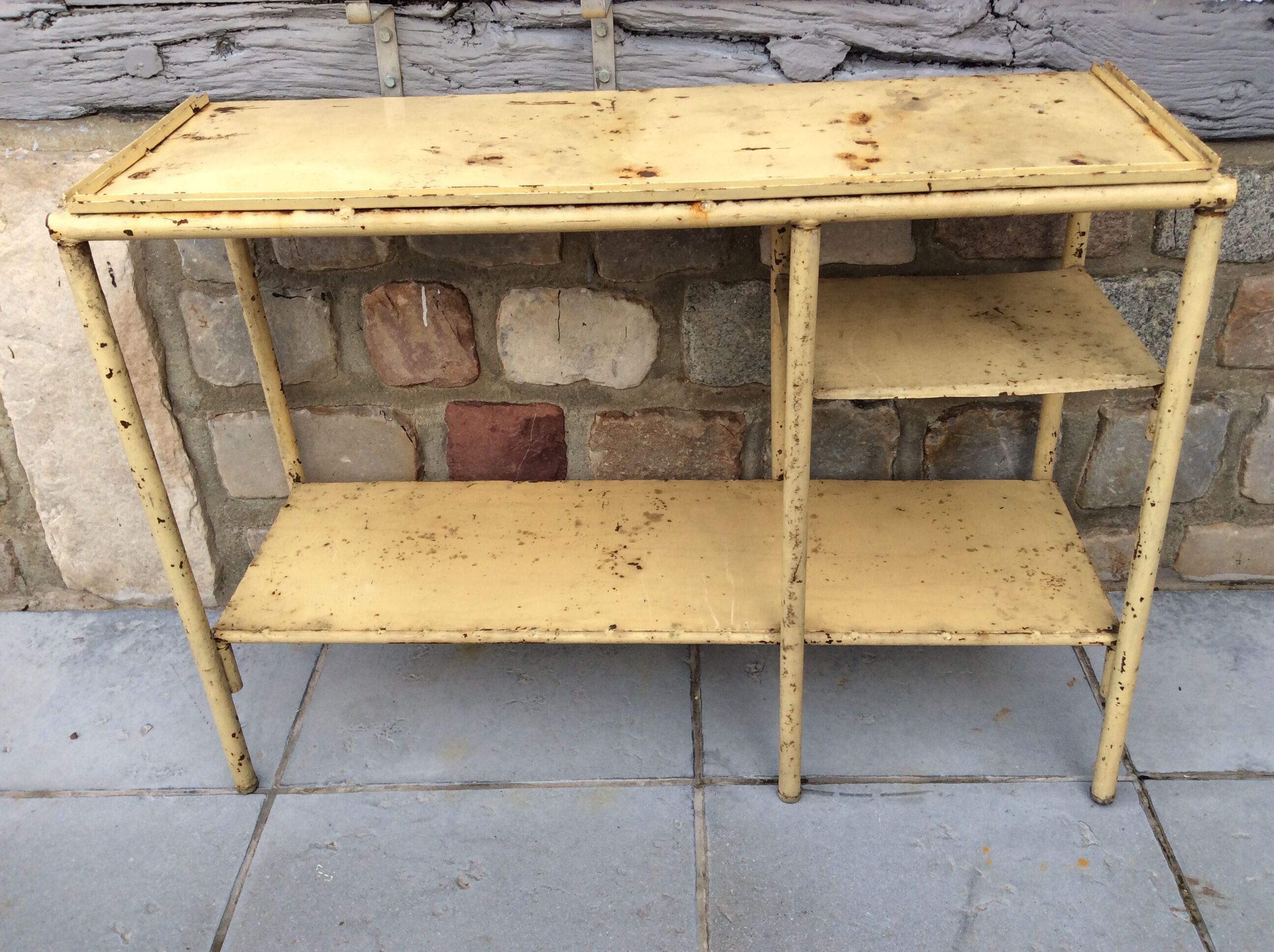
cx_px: 637
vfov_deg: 44.1
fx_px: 1176
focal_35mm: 32
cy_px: 476
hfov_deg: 56.9
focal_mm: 3.3
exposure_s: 1/314
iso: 32
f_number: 2.4
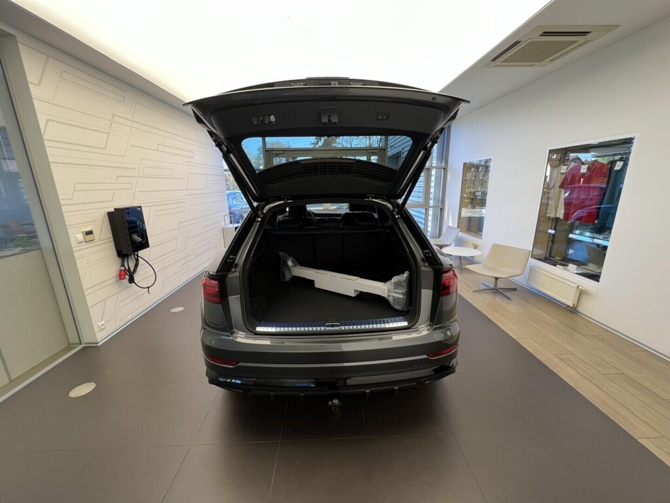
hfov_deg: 106.2
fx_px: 252
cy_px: 252
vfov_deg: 89.9
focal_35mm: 13
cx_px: 335
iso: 100
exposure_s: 1/99
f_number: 1.8
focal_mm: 1.57
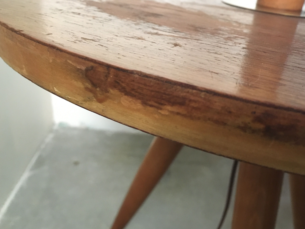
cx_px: 162
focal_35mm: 33
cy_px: 126
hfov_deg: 55.3
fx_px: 291
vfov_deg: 42.9
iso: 250
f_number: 2.2
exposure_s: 1/15
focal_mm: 4.15
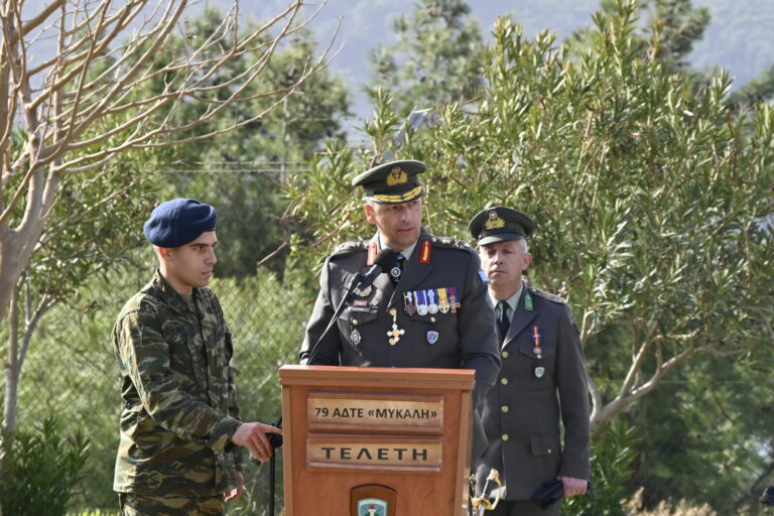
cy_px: 258
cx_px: 387
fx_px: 3698
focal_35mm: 172
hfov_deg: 11.9
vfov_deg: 8.0
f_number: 6.3
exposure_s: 1/2000
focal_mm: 115
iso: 1250
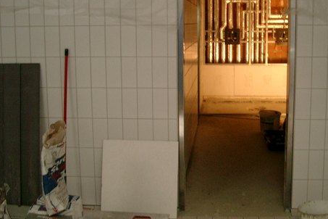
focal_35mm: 51
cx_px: 200
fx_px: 465
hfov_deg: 38.7
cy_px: 92
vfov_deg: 26.4
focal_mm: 7.6
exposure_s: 1/8
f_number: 2.6
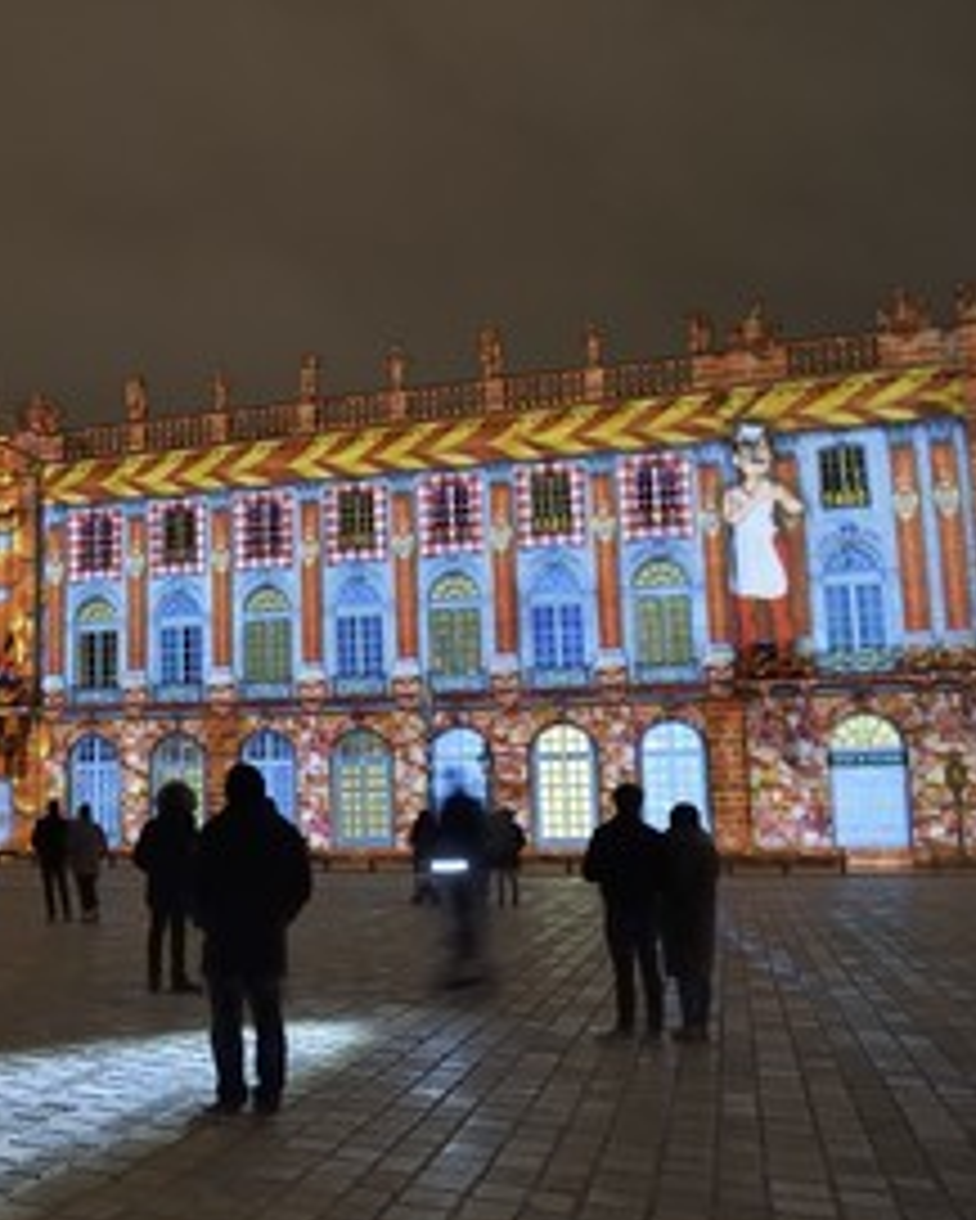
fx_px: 1263
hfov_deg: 39.2
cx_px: 97
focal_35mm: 35
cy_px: 621
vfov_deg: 51.5
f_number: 5
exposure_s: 1/6
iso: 2000
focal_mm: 24
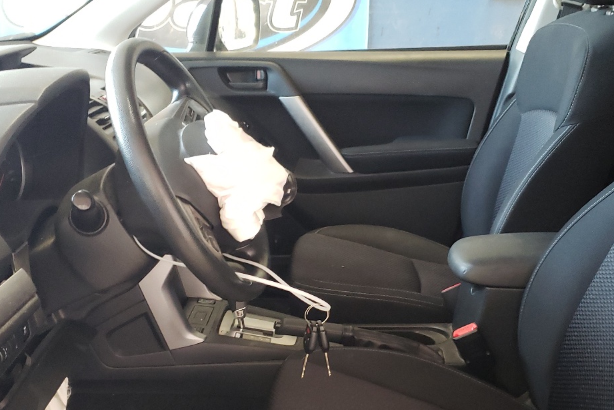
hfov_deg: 41.9
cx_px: 317
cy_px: 287
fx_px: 802
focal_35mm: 47
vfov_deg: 28.4
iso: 301
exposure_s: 1/60.2
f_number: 1.5
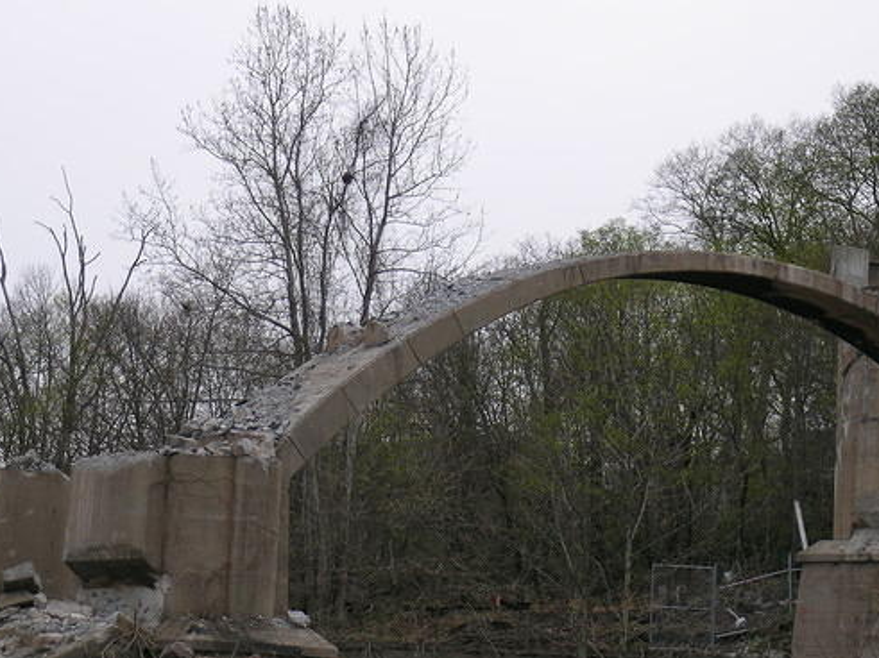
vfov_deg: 11.1
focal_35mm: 133
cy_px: 284
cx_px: 519
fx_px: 3376
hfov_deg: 14.8
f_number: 4.4
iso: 50
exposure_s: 1/57.4
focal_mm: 21.1
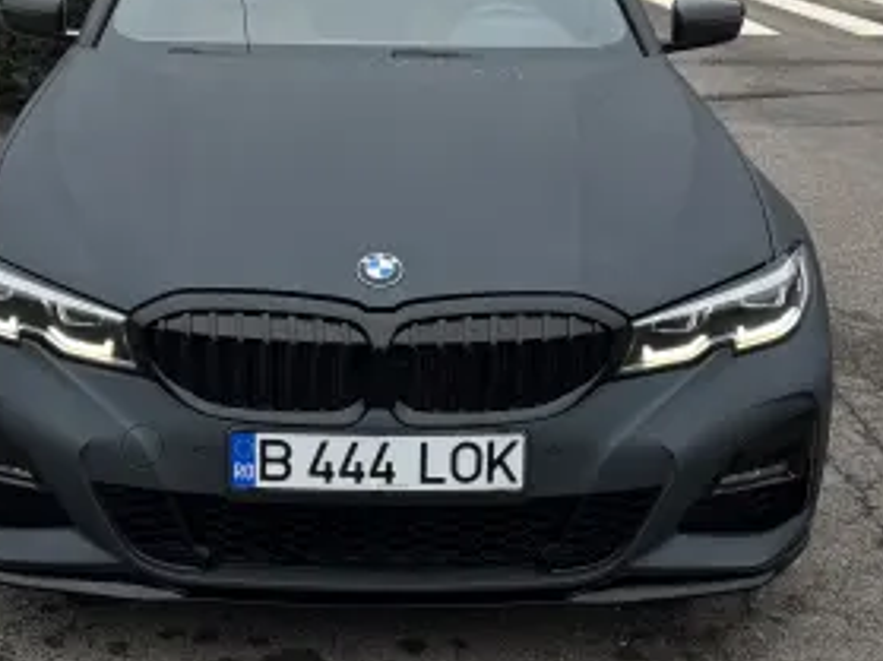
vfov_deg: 23.6
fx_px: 1581
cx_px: 358
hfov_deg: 31.1
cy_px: 253
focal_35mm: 62
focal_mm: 6.76
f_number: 1.78
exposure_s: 1/54
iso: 100
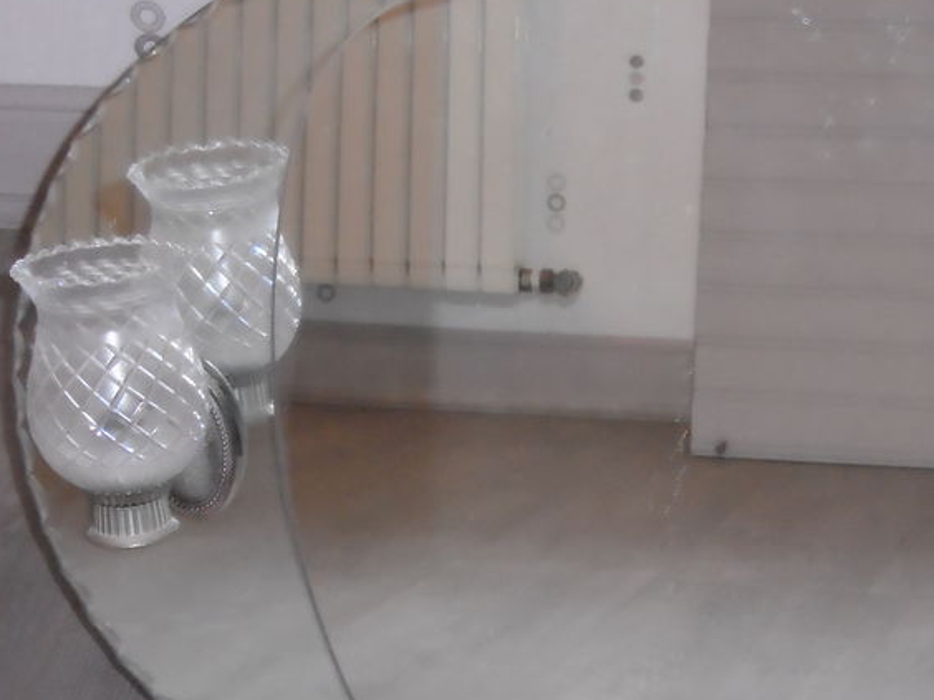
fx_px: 3777
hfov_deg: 14.0
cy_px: 386
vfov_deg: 10.6
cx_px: 732
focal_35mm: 140
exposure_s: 1/60
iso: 640
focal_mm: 14
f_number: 6.1
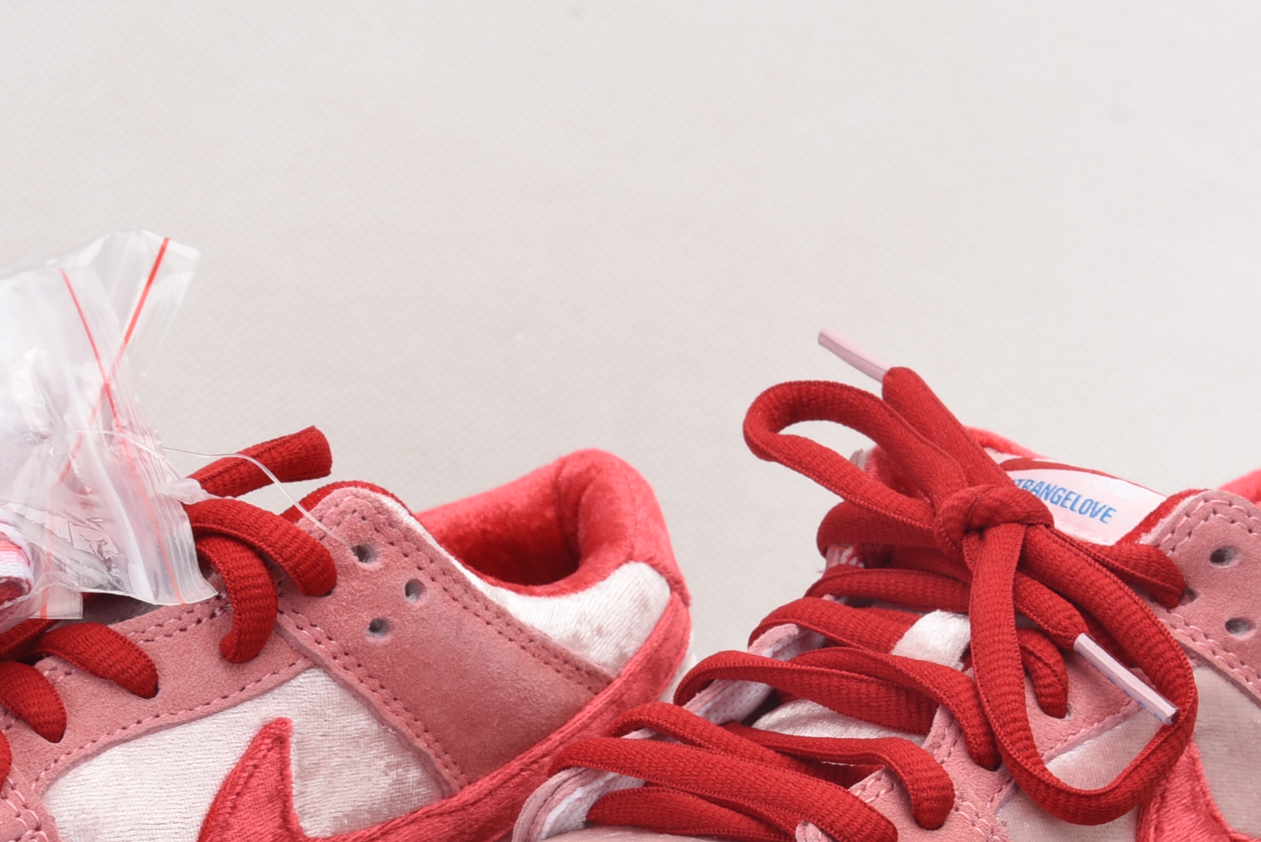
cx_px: 545
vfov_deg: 6.9
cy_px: 1024
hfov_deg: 10.3
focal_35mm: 199
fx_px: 6974
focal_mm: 70
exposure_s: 1/200
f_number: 9
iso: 100
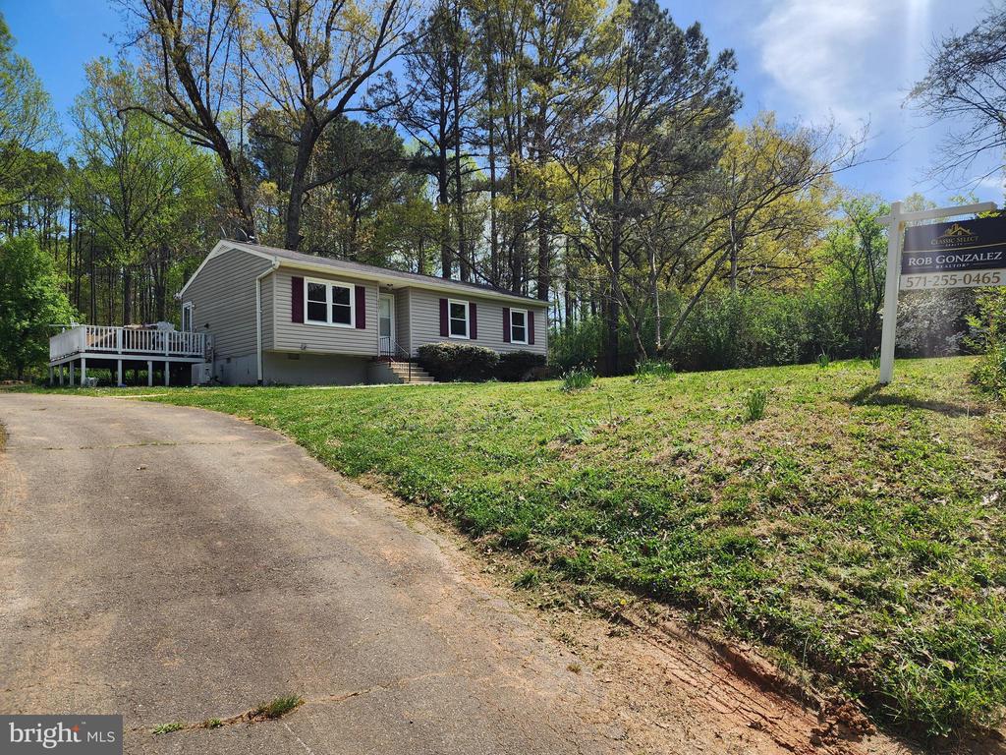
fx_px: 668
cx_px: 503
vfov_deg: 58.9
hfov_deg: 73.9
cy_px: 378
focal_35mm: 23
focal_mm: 6.4
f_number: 1.8
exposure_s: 1/960
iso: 12
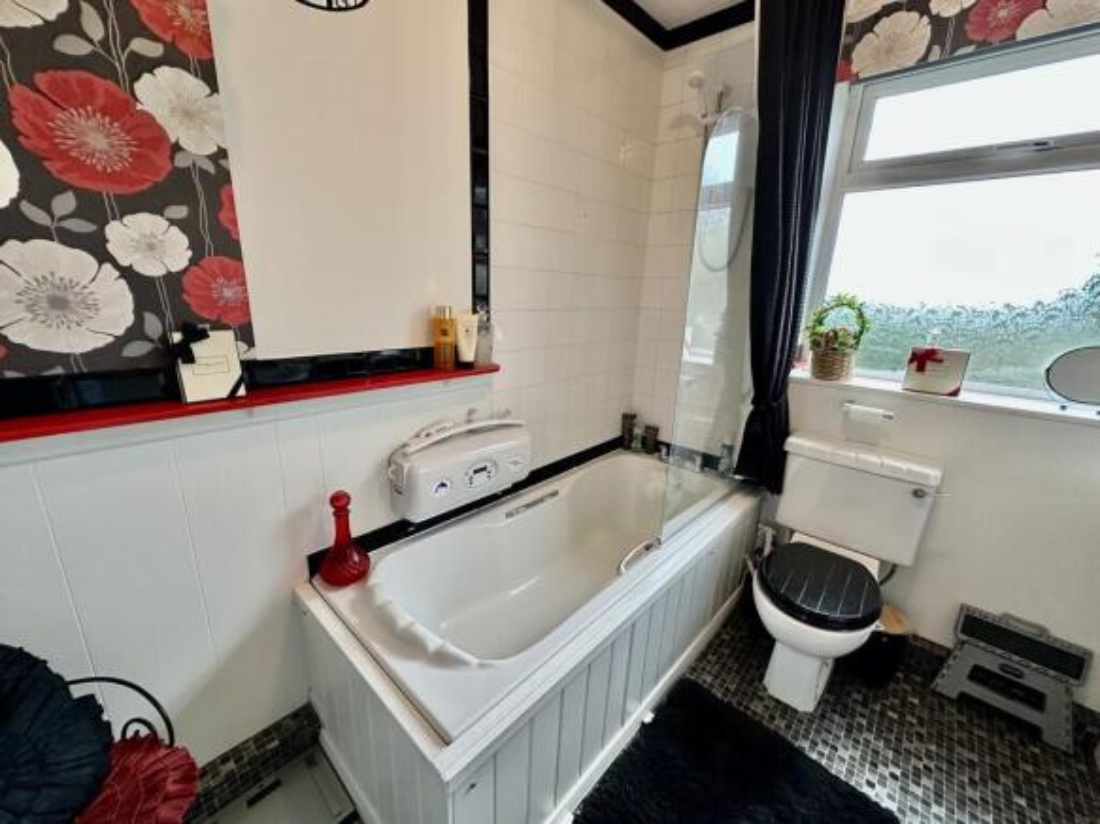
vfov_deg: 85.7
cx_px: 550
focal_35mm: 14
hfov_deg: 102.1
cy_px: 412
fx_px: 445
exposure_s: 1/50
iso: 200
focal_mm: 2.22
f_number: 2.2
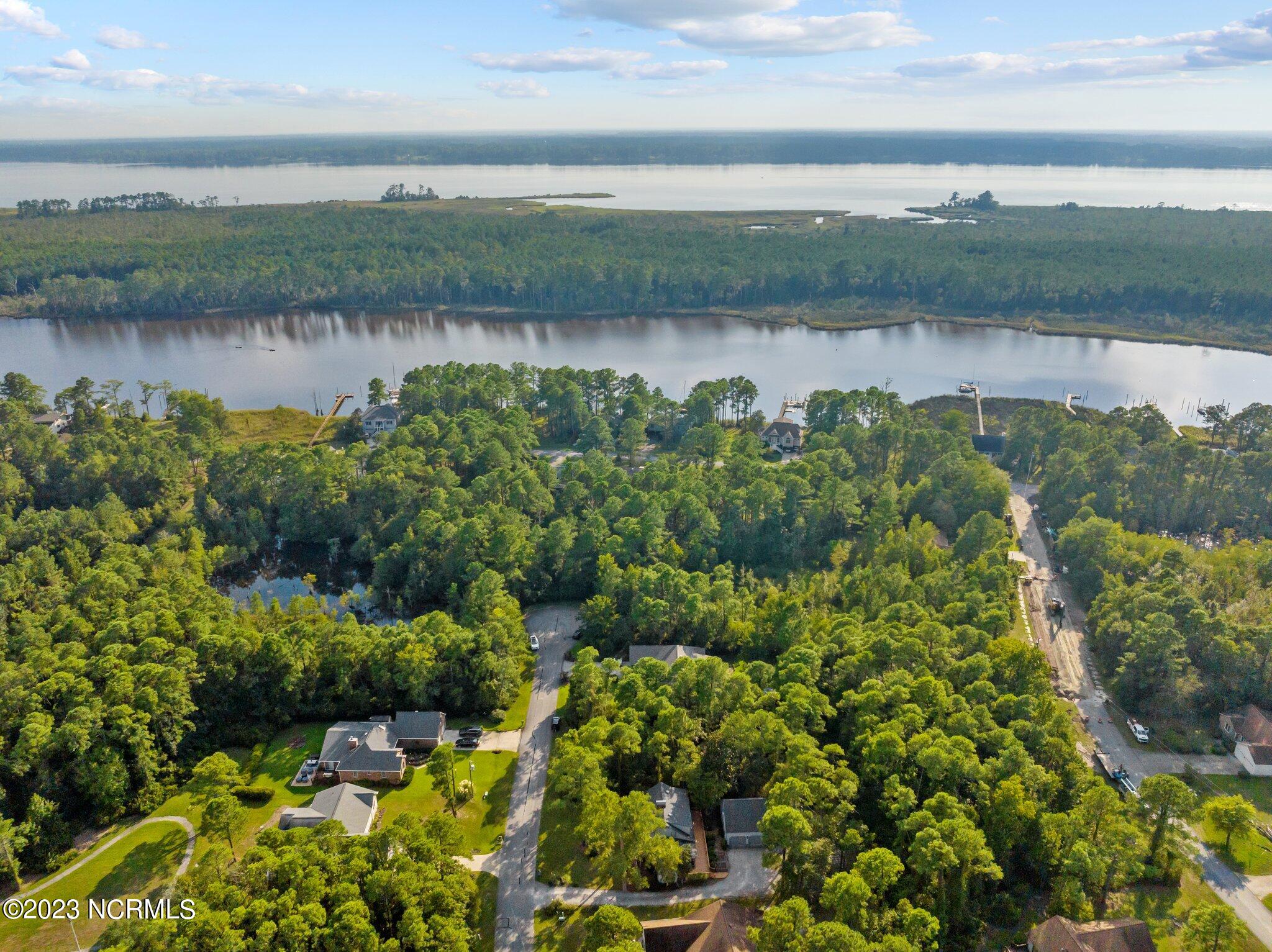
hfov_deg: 71.6
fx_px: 881
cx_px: 636
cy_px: 476
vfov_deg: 56.8
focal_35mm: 24
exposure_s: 1/500
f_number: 5.6
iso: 400
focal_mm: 12.29
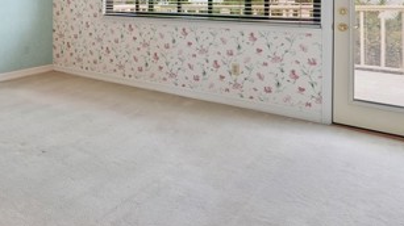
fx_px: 375
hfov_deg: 49.7
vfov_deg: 31.4
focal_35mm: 35
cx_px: 32
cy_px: 6
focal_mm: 16
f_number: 7.1
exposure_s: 1/15
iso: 800
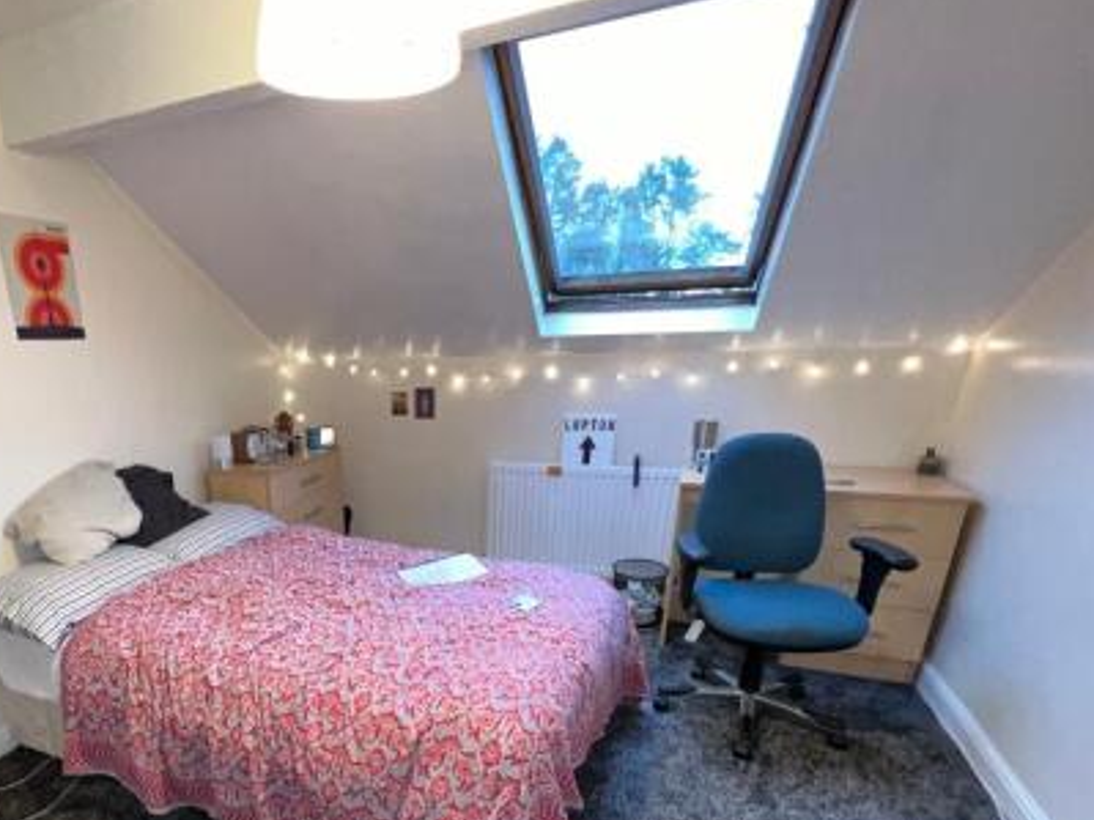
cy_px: 583
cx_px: 363
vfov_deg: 65.7
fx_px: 600
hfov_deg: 81.8
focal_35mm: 19
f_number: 1.8
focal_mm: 1.57
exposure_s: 1/50
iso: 250
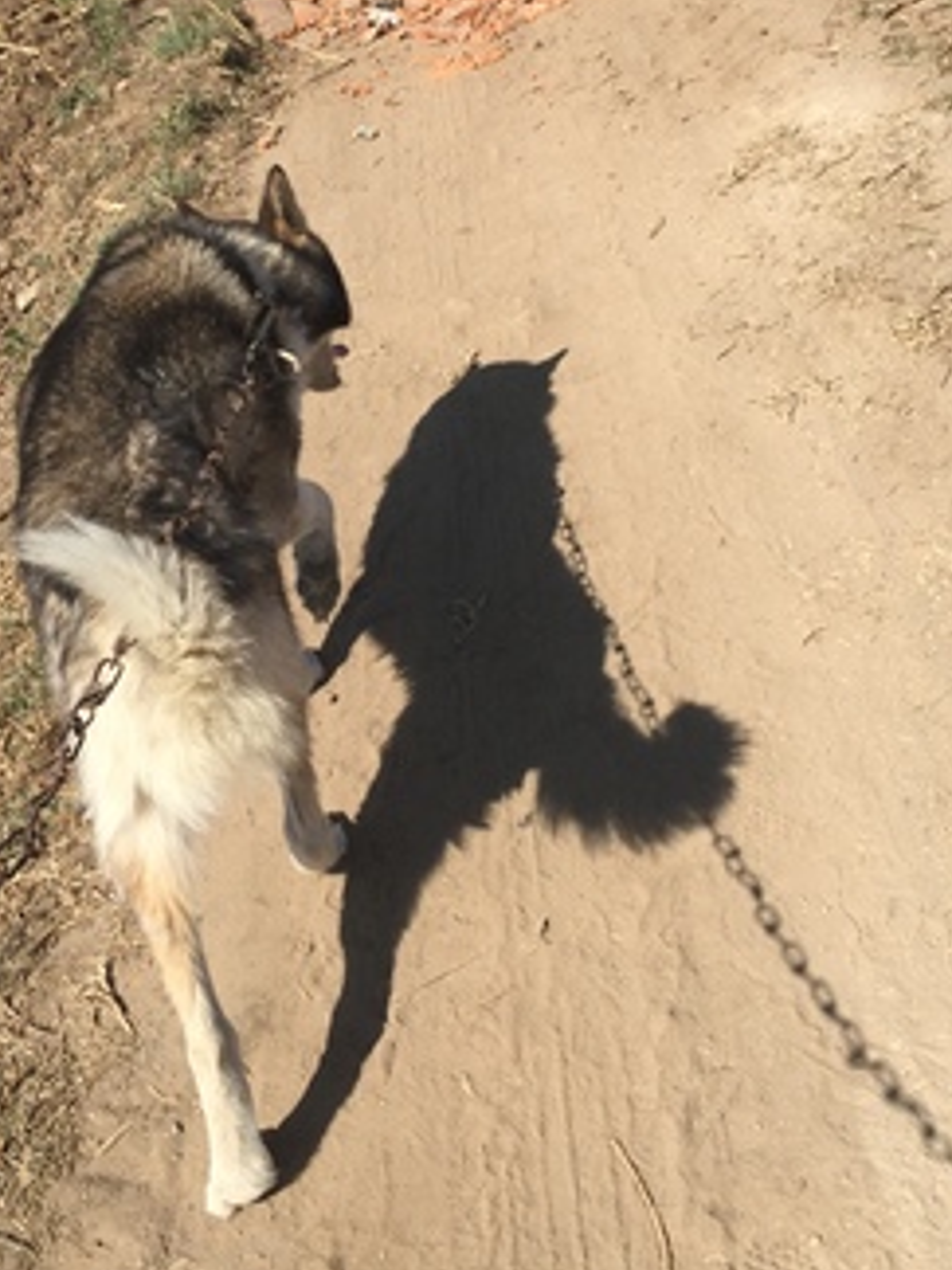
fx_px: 1577
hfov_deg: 33.6
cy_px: 455
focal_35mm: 43
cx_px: 427
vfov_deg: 43.4
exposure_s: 1/2083
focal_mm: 4.15
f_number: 2.2
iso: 32
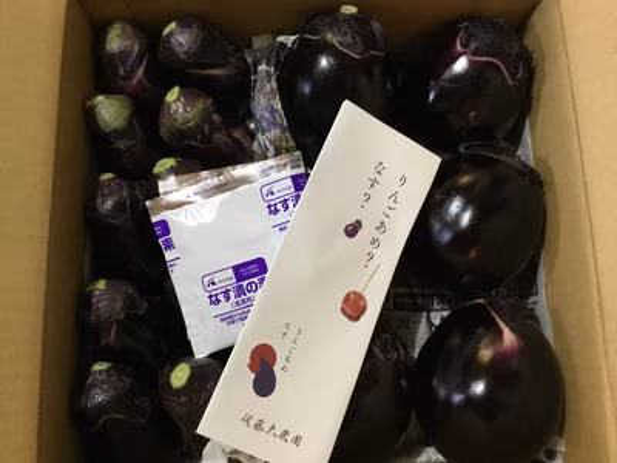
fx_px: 553
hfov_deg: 58.4
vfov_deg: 45.4
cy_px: 232
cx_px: 308
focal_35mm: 31
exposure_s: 1/20
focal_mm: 3.3
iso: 200
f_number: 2.4
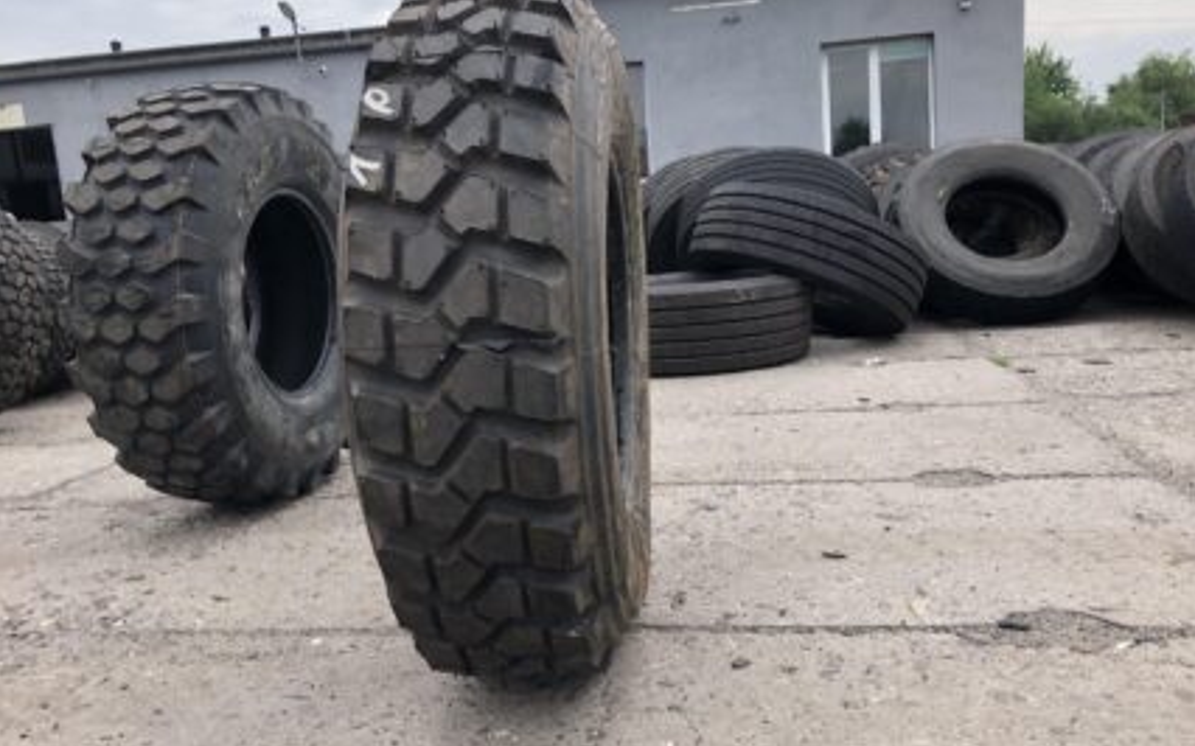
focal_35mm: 30
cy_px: 352
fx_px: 977
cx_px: 595
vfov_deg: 41.8
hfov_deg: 62.9
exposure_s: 1/385
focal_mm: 3.99
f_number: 1.8
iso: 20
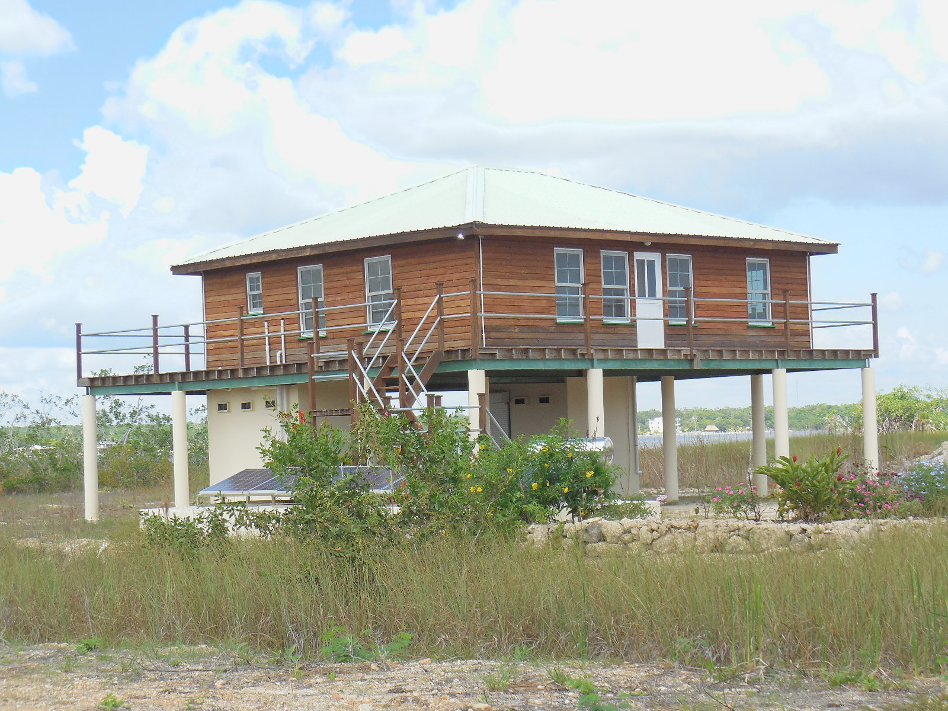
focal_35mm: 81
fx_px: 2218
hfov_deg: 24.1
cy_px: 356
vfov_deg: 18.2
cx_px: 474
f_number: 4.6
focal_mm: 14.5
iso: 125
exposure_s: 1/500
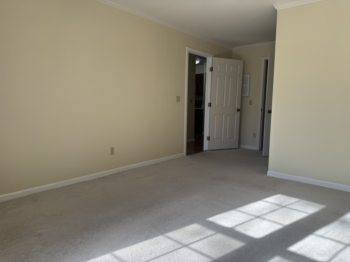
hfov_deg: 71.6
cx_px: 175
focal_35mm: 24
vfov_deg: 56.8
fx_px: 243
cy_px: 131
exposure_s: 1/301
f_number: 1.78
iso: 80
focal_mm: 6.76
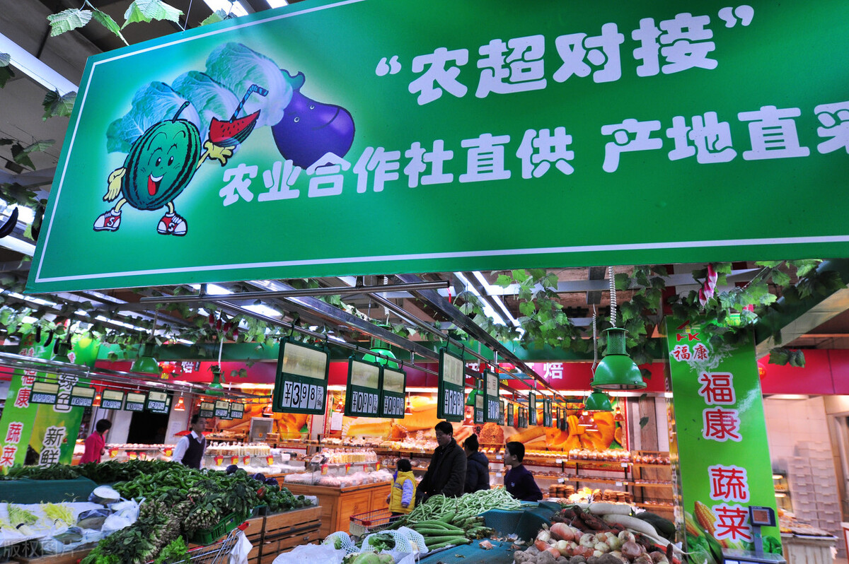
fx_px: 495
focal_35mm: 21
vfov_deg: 59.4
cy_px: 282
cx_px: 424
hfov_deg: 81.3
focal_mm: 14
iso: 320
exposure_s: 1/60
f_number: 5
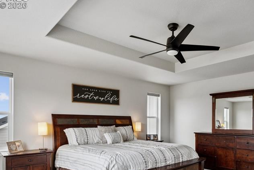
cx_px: 154
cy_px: 124
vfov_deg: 46.7
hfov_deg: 67.0
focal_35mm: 27
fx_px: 189
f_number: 11
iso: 800
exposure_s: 1/20
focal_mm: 16.5
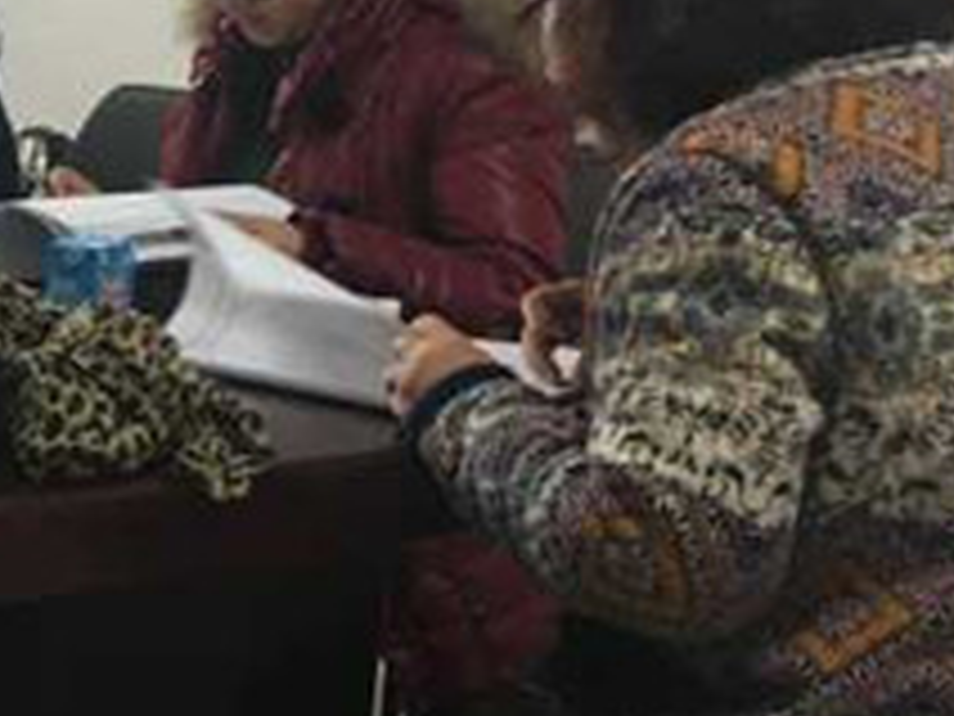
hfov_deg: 21.8
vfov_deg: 18.0
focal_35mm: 82
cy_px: 347
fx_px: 2260
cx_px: -230
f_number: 2.2
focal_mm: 4.15
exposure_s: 1/33
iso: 200
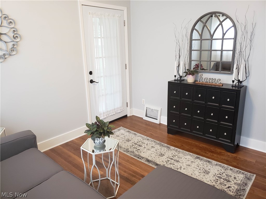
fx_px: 200
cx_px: 133
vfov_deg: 53.1
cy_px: 100
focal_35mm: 26
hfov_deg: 67.3
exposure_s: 1/60
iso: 320
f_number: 1.5
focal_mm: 4.3
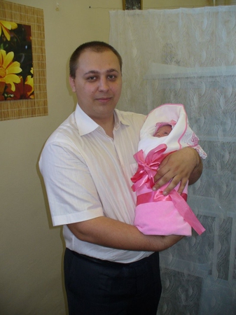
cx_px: 118
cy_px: 158
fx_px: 337
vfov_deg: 50.2
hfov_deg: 38.6
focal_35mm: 37
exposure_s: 1/60
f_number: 2.8
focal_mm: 6.1
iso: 100
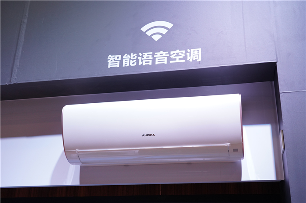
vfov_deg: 30.5
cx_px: 153
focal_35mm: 44
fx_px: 374
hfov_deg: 44.5
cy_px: 102
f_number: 5
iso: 1600
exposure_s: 1/250
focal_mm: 44
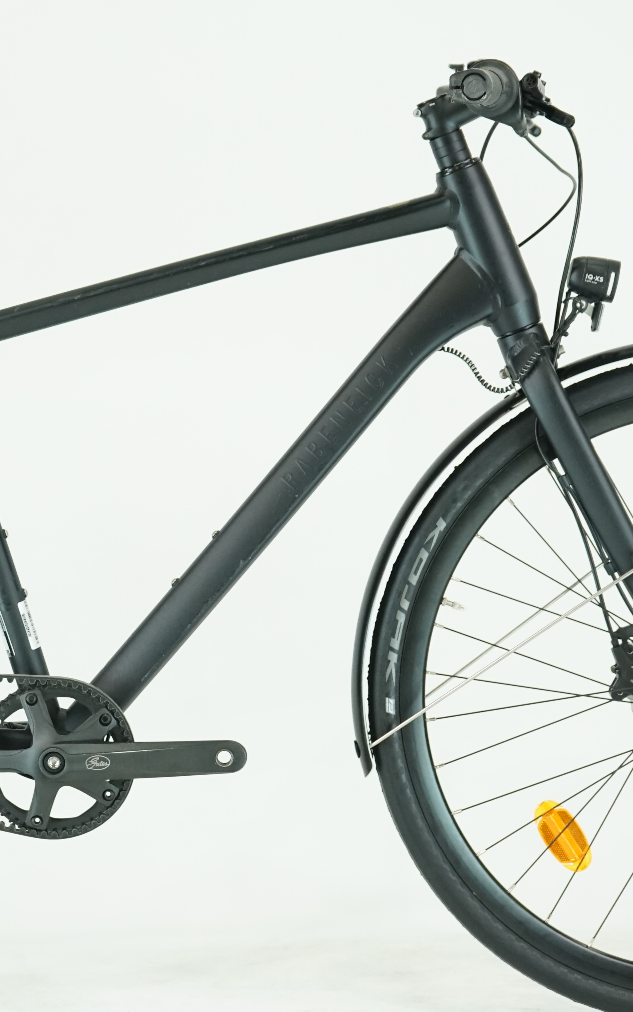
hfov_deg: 12.5
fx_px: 2871
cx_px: 166
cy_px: 470
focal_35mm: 104
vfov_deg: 20.0
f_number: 5.6
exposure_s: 1/200
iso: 1600
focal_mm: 56
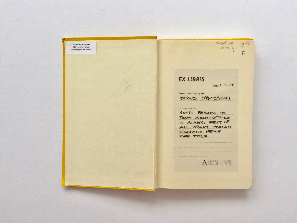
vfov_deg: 48.2
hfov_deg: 61.7
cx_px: 148
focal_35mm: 29
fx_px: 249
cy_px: 112
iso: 32
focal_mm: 4.15
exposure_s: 1/60
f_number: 2.2
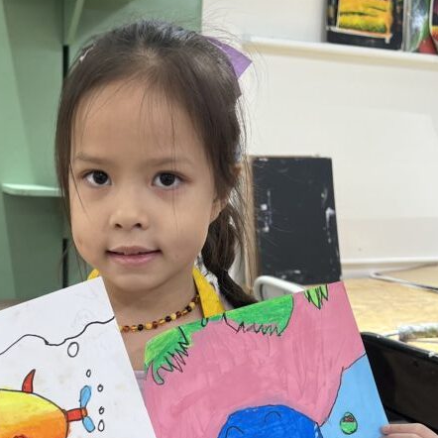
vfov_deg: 32.6
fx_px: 744
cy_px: 282
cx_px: 154
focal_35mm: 52
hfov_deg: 32.6
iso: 125
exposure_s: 1/100
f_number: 1.5
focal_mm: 5.7
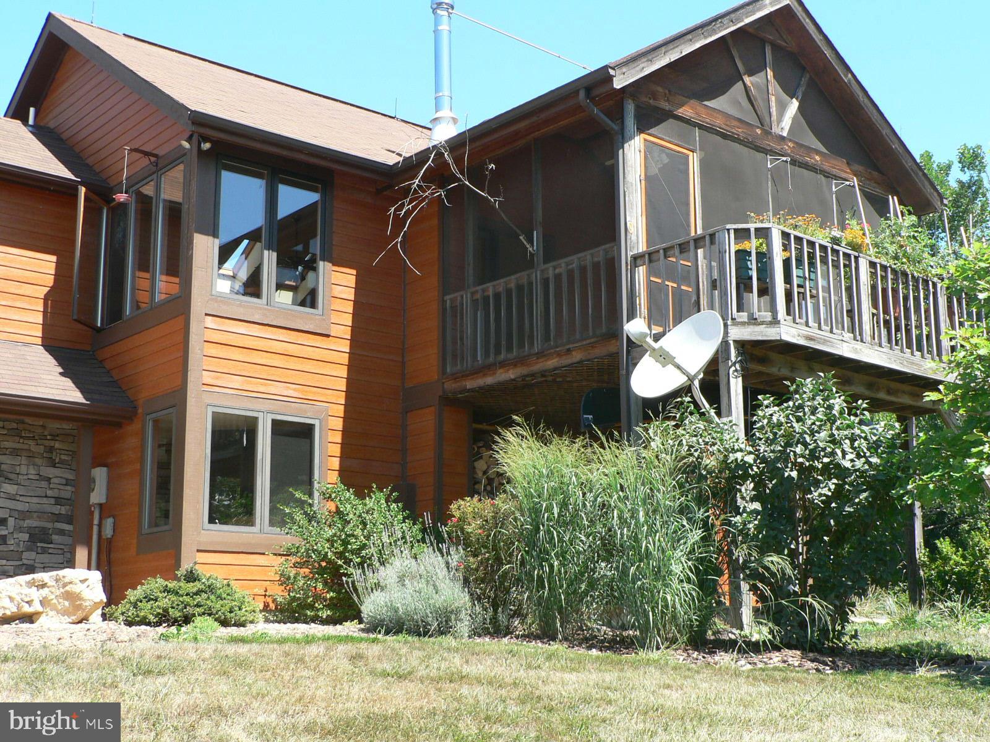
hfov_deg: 40.4
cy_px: 371
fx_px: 1344
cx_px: 495
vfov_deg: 30.9
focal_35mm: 47
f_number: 4
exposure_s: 1/125
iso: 80
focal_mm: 7.8
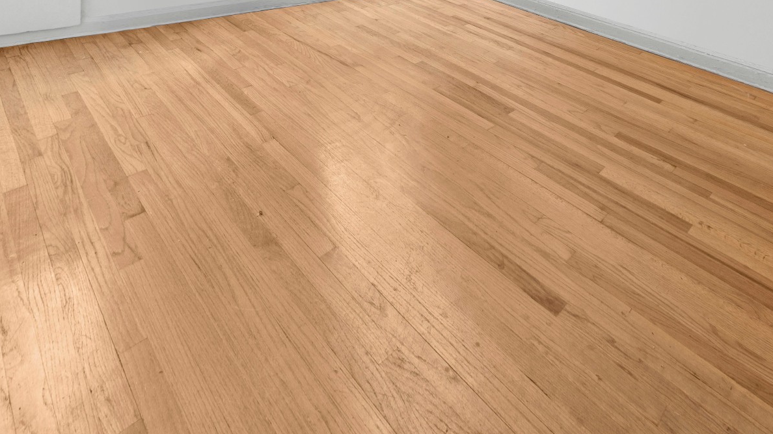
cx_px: 647
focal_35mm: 40
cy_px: -167
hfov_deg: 47.0
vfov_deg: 24.8
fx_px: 820
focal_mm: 14
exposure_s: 1/3.33
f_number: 13
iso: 125
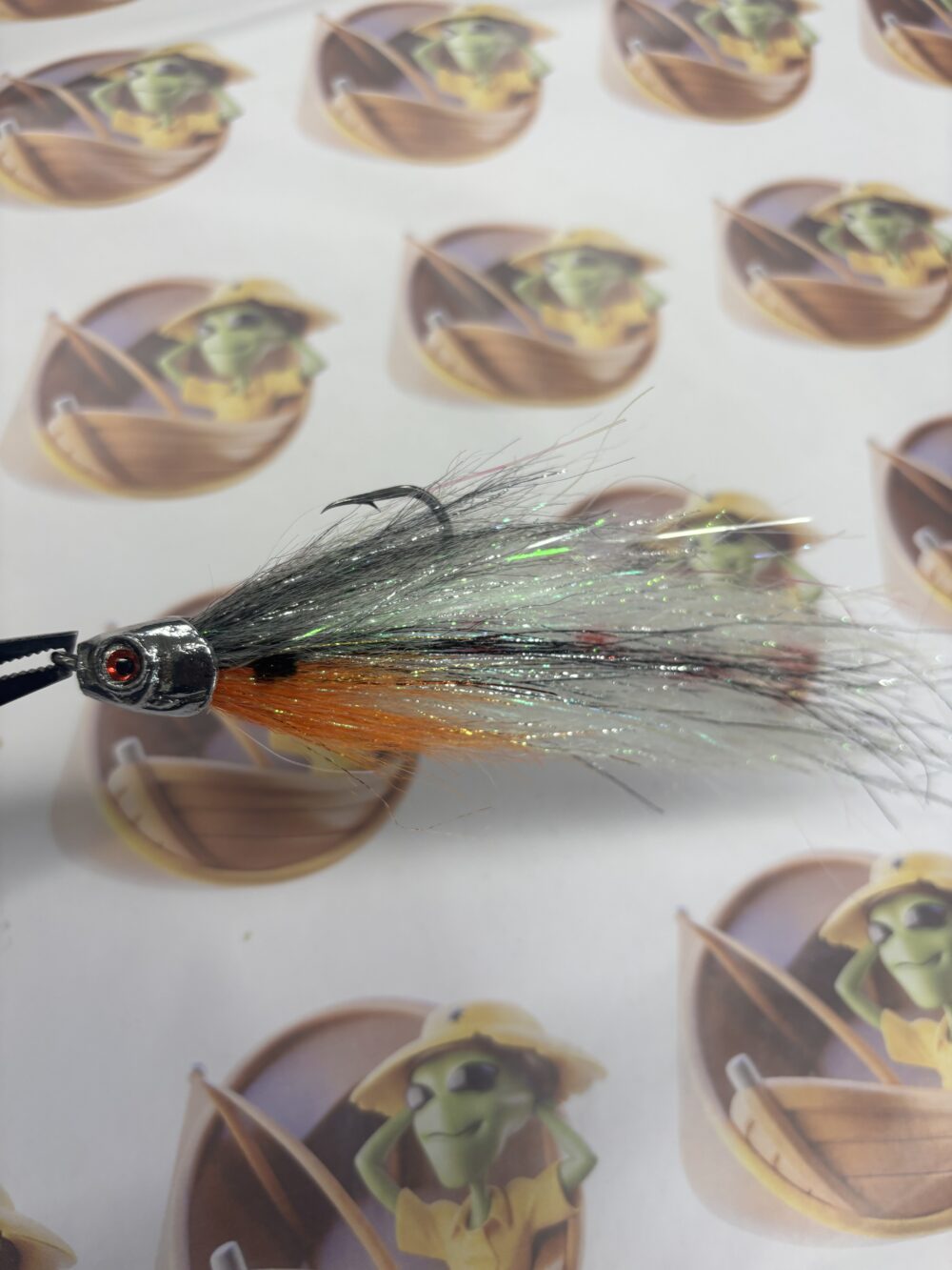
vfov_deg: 67.3
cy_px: 635
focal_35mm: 26
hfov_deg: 53.1
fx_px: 953
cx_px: 476
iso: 80
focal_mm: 5.96
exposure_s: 1/60
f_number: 1.6
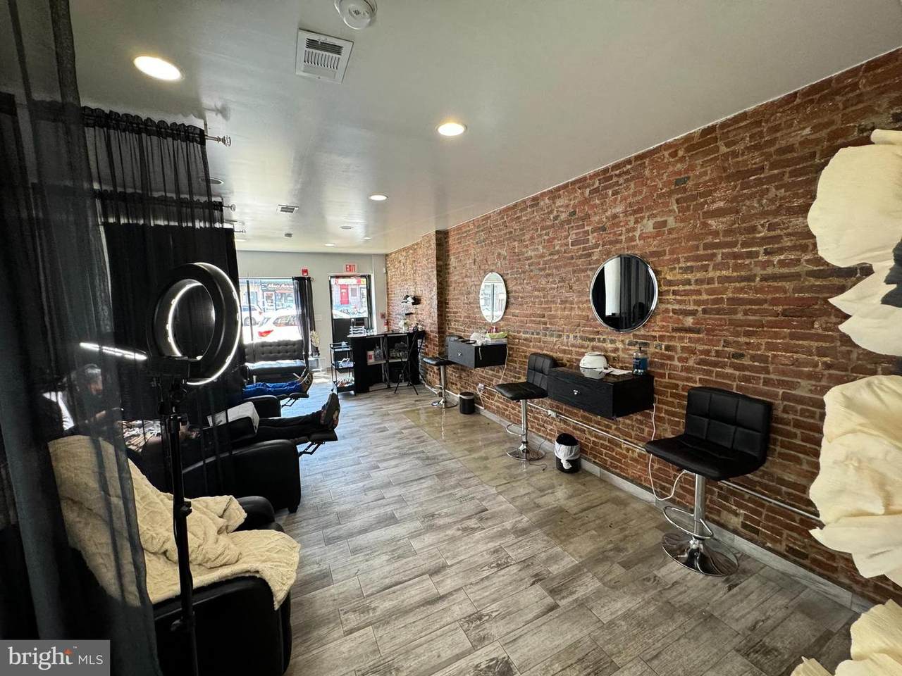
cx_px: 451
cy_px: 338
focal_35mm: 14
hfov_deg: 102.1
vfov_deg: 85.7
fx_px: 365
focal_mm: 2.22
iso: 250
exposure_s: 1/120
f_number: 2.2
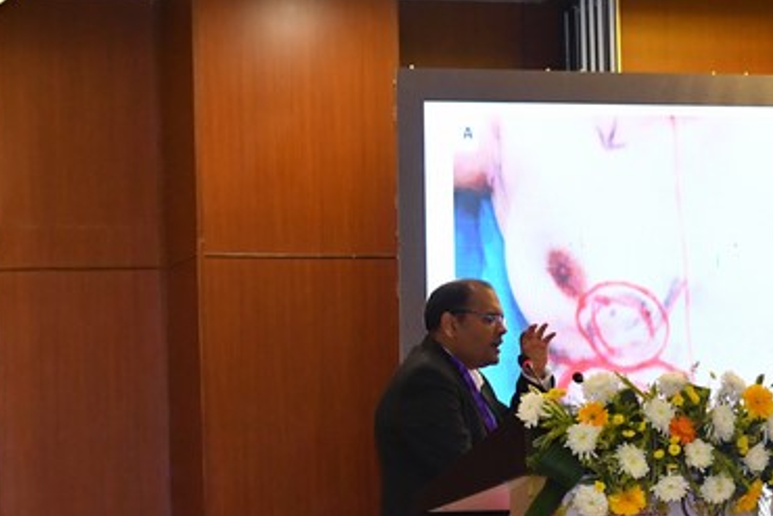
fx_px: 3480
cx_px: 809
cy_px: 365
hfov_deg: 12.5
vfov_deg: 8.5
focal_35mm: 162
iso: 3200
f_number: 3.5
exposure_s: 1/160
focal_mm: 50
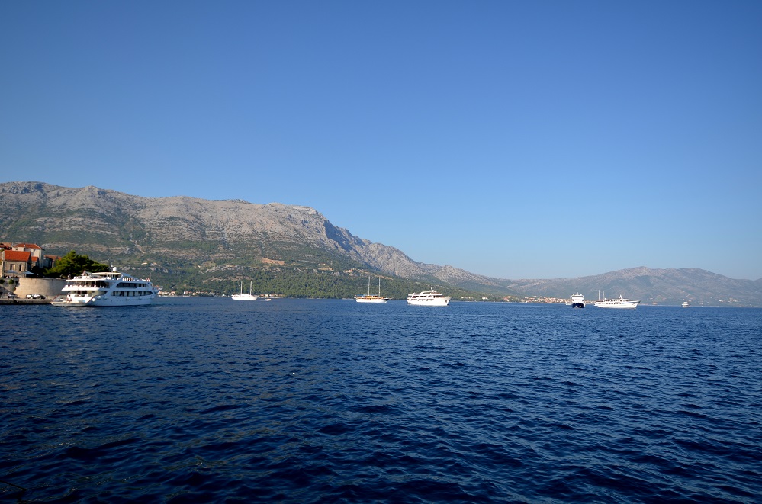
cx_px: 381
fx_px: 412
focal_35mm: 20
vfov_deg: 63.0
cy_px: 252
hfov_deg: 85.6
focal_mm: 13
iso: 125
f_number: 4
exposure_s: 1/1000
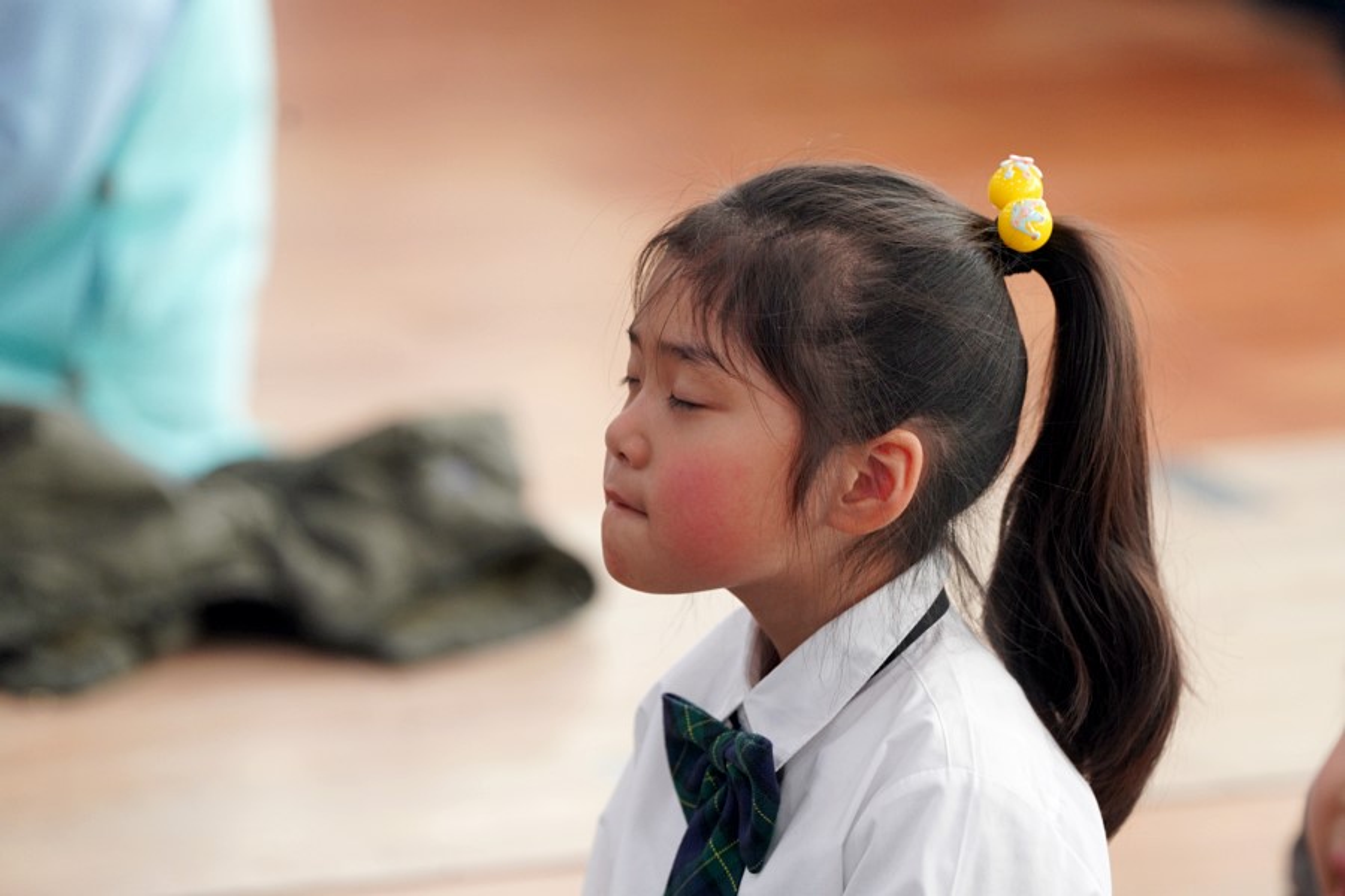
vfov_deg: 6.9
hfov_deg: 10.3
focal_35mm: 200
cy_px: 448
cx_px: 672
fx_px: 7472
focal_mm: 200
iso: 1600
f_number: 4
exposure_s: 1/250
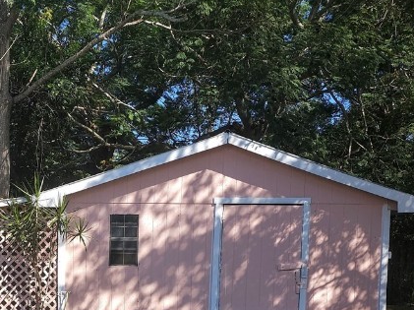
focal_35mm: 56
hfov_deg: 33.5
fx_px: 669
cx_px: 91
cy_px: 302
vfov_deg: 25.0
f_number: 1.7
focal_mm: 6.3
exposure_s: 1/305
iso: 10
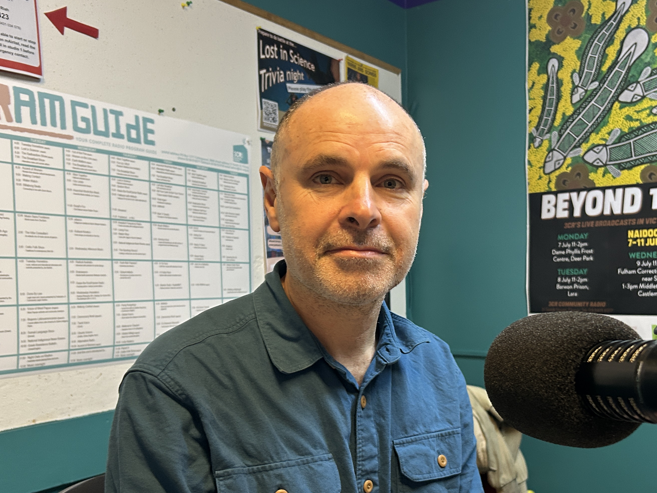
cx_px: 417
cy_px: 299
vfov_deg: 35.8
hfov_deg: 46.3
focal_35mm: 40
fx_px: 759
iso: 250
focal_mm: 5.7
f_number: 1.5
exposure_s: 1/50
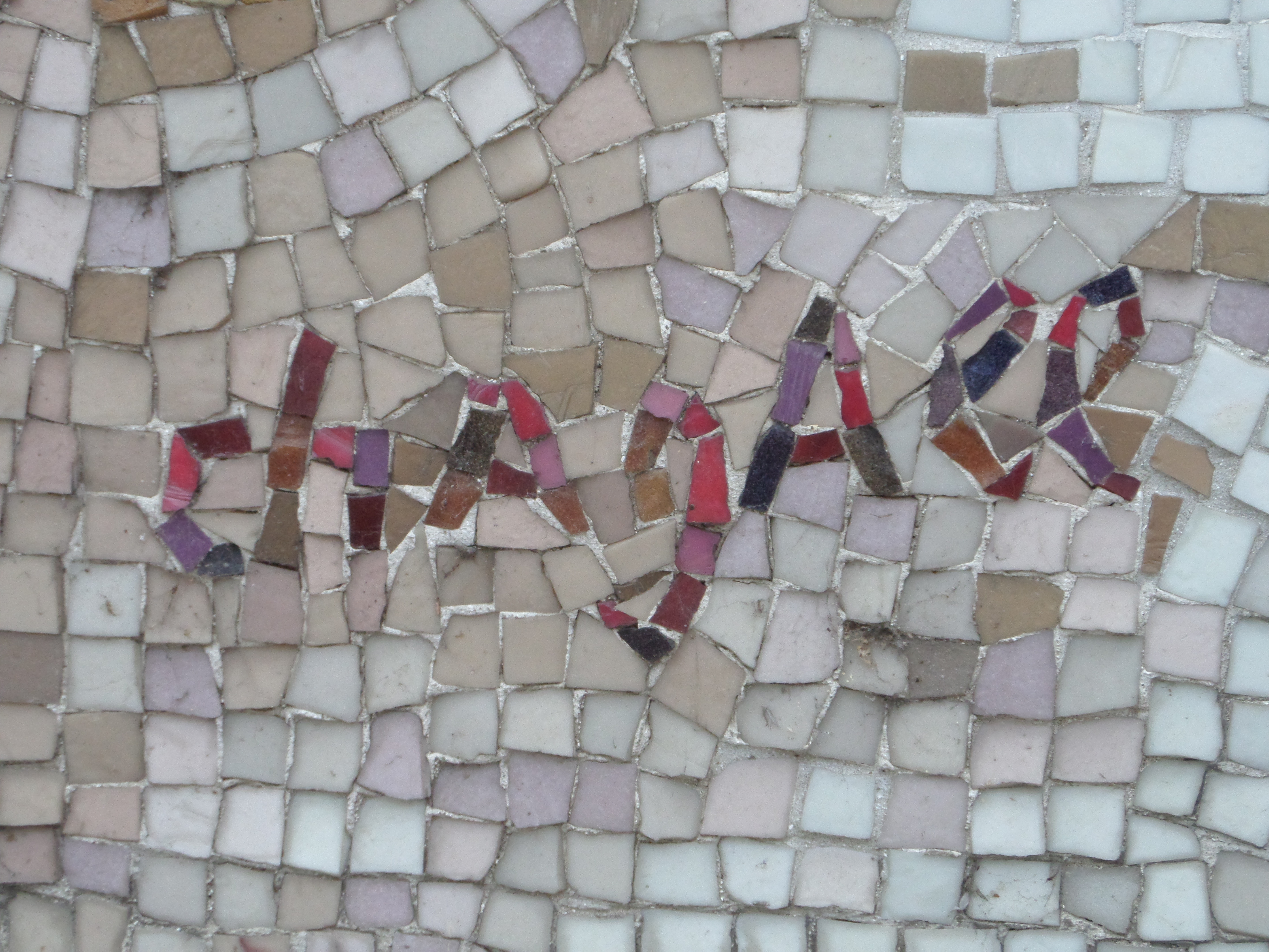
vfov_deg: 12.3
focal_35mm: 120
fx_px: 4399
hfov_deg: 16.4
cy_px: 476
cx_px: 634
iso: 240
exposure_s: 1/45
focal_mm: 19.5
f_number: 4.4
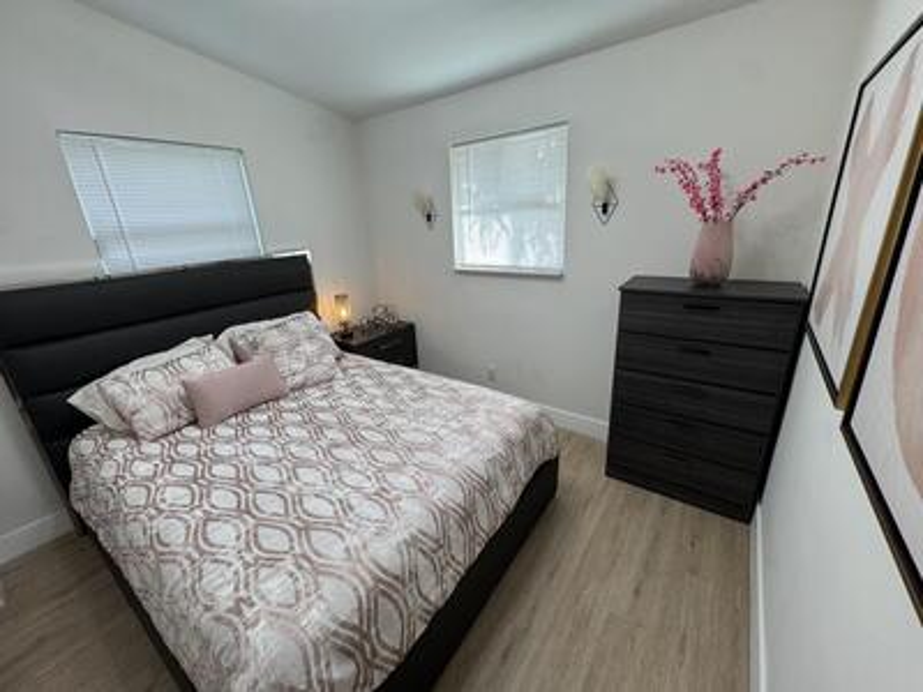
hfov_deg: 102.1
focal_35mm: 14
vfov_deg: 85.7
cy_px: 346
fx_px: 373
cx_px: 462
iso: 125
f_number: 2.2
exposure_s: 1/120
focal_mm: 2.22
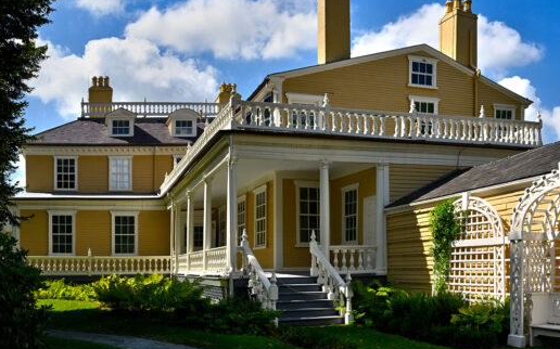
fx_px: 427
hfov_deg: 66.2
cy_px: 176
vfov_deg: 44.5
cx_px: 315
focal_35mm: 28
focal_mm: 24
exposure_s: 1/200
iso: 400
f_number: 11
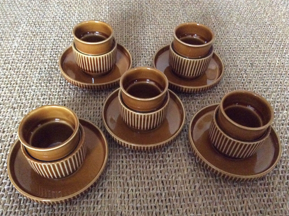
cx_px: 143
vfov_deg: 42.9
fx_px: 275
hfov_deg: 55.4
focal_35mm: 33
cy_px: 108
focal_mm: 3.3
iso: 800
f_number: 2.4
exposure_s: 1/17
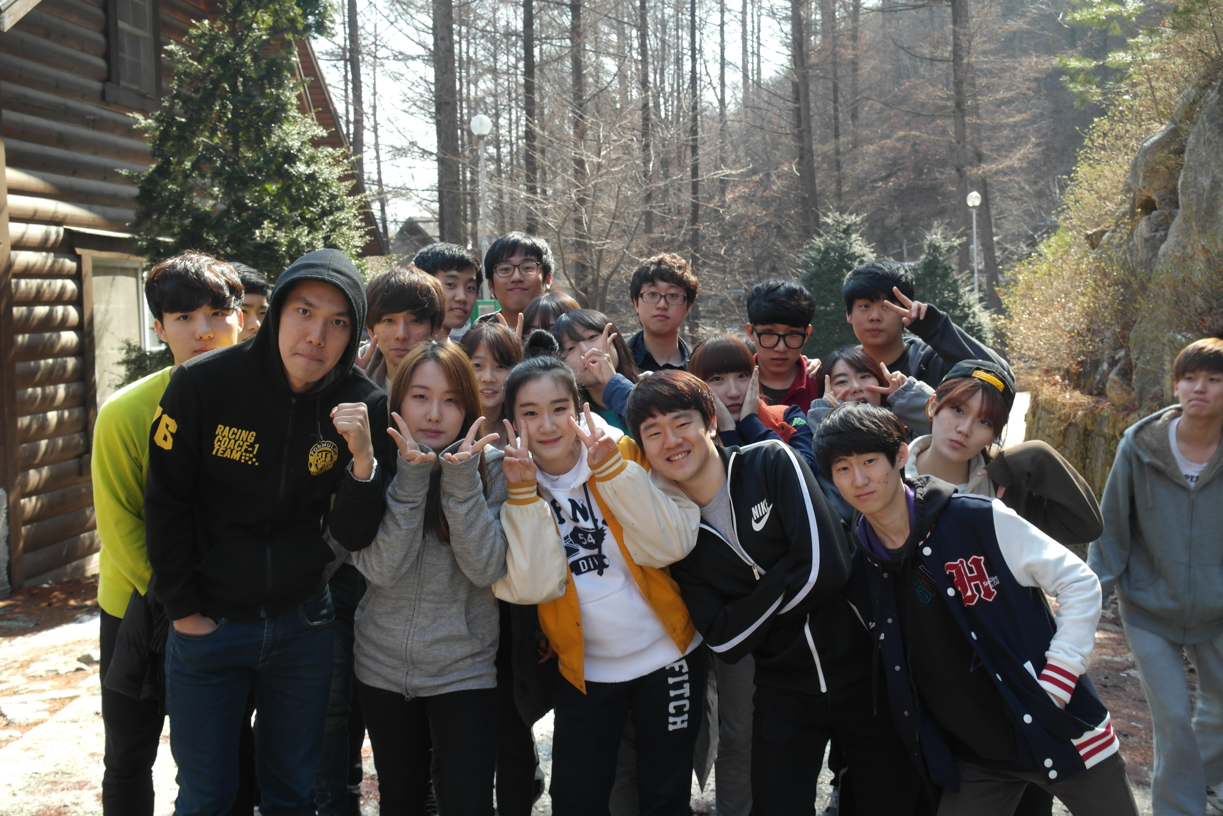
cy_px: 408
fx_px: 1495
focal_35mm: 44
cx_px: 612
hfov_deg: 44.5
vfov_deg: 30.5
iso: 200
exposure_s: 1/60
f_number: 8
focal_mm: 29
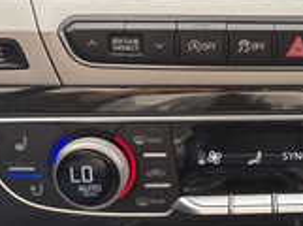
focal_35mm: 68
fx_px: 594
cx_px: 305
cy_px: 95
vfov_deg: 21.5
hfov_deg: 27.0
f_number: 1.6
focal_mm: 5.96
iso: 64
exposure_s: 1/187
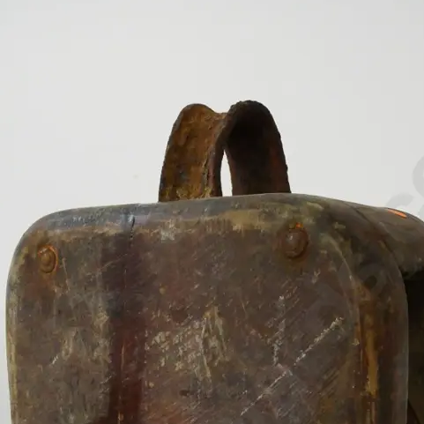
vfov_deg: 25.6
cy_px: 420
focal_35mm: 64
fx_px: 887
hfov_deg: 26.8
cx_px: 254
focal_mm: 17
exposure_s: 1/125
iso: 3200
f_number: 5
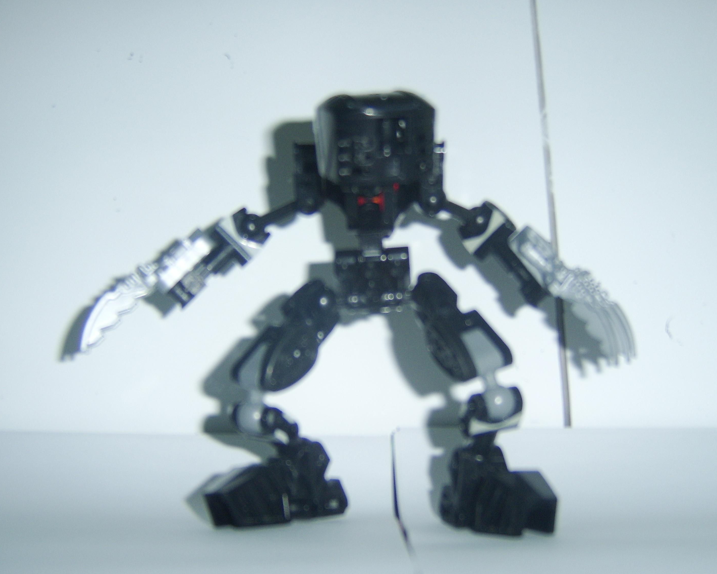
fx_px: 700
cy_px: 288
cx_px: 372
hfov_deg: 54.2
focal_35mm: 33
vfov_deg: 44.5
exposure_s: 1/30
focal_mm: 8.13
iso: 141
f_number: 2.7
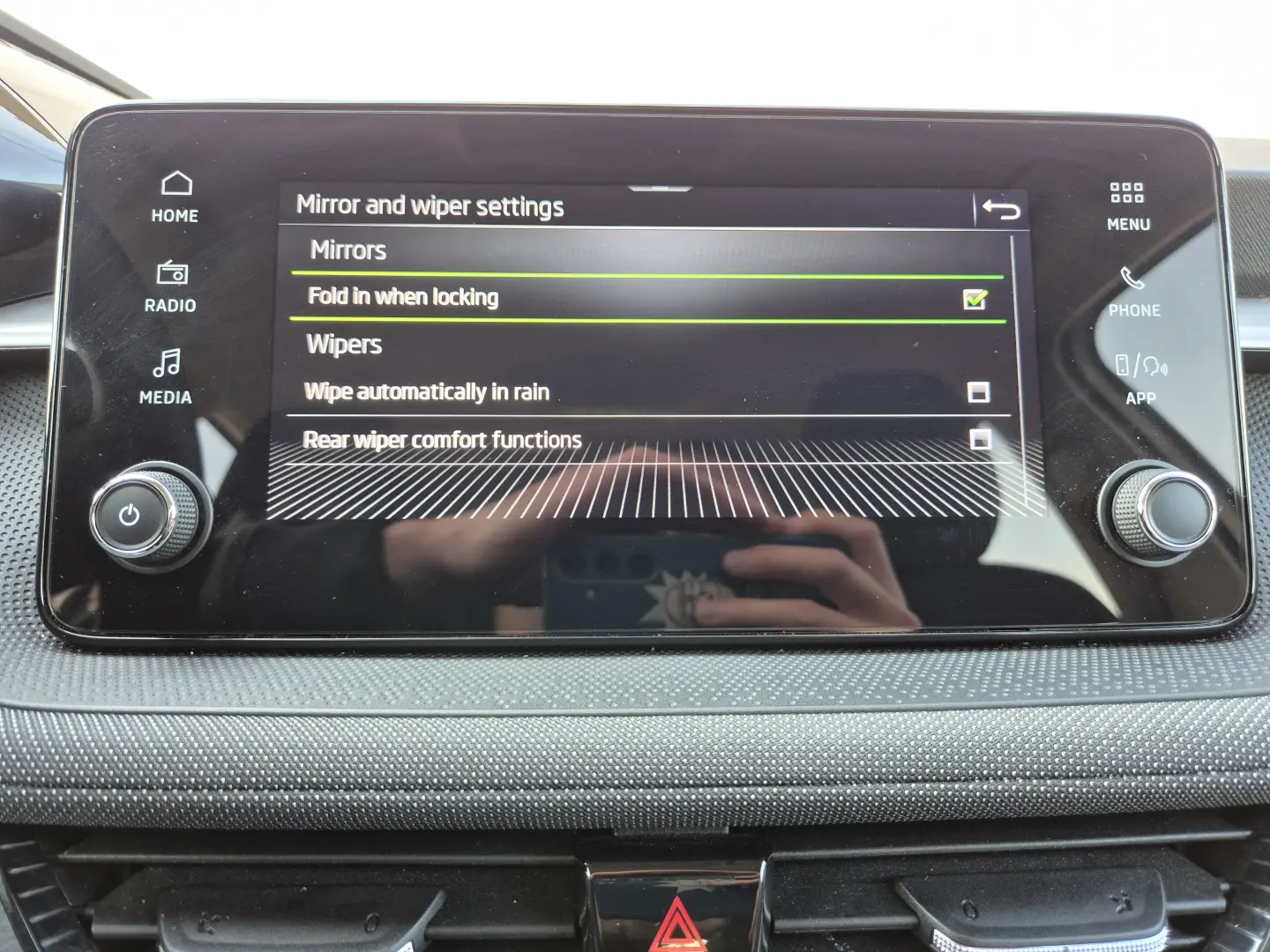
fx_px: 844
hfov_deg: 73.9
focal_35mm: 23
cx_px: 635
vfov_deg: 58.9
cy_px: 476
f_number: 1.8
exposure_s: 1/100
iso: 320
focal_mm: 5.4
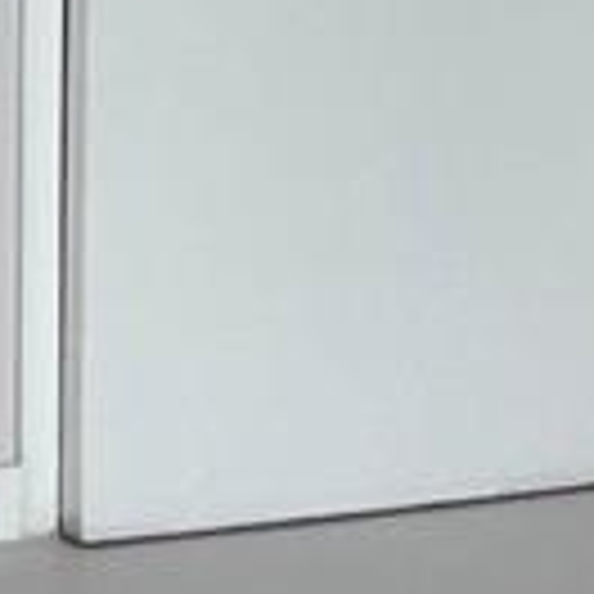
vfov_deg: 8.8
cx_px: -711
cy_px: -396
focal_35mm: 193
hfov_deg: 8.5
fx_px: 3747
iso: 100
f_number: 1.78
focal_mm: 6.76
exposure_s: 1/374
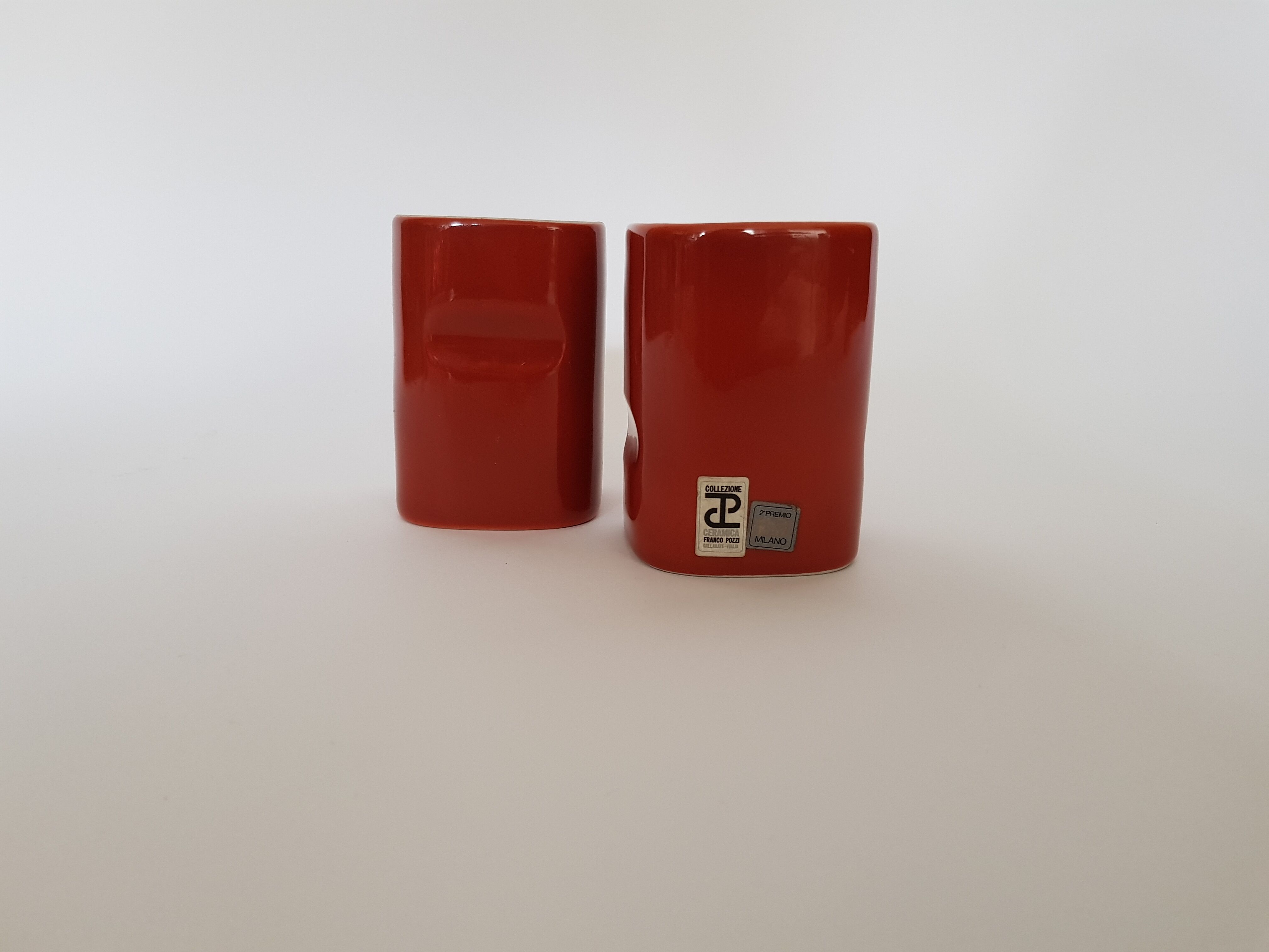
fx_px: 953
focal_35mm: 26
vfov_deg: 53.1
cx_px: 634
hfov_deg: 67.3
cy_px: 476
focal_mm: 4.2
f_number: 1.7
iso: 200
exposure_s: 1/18
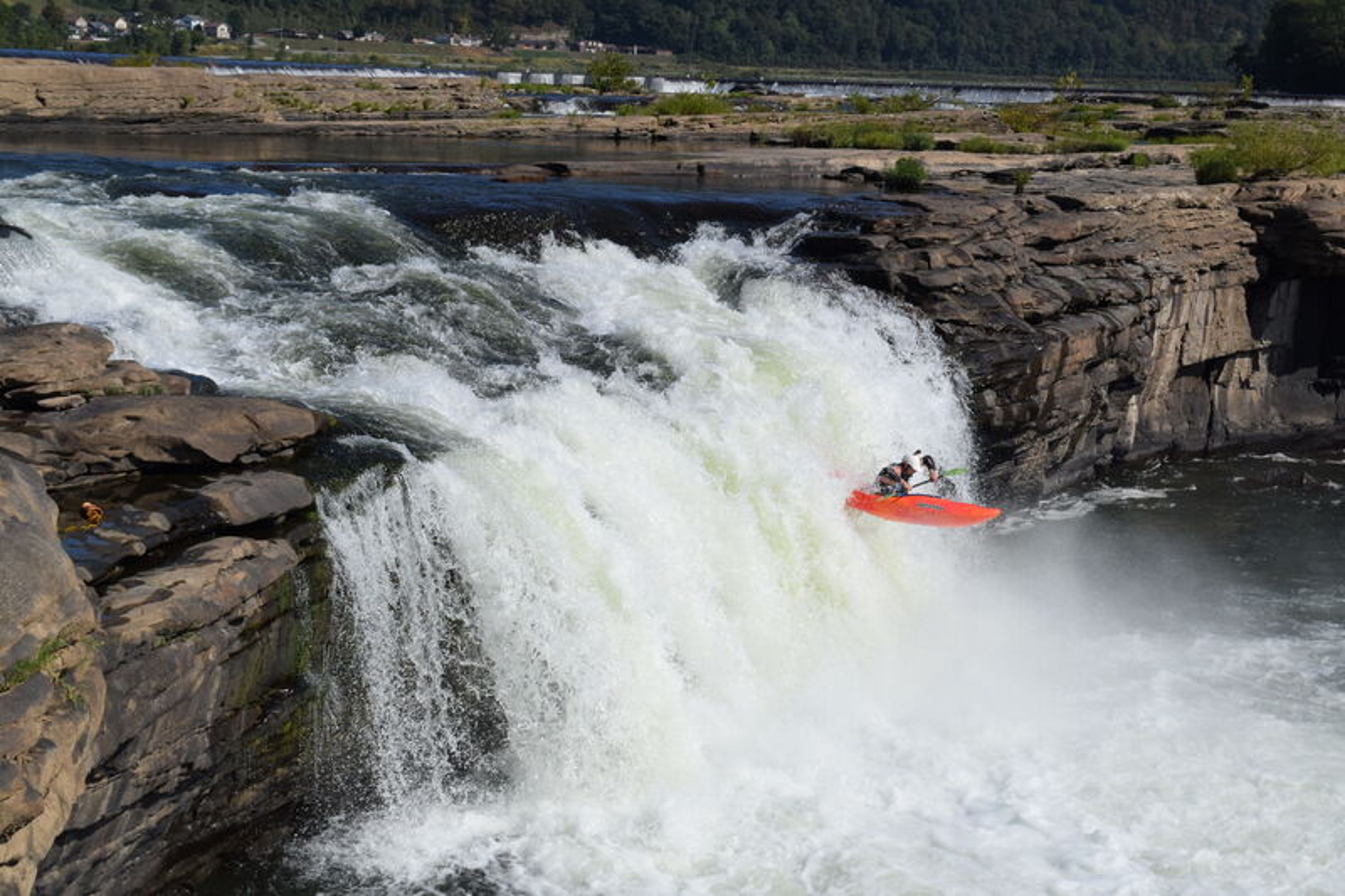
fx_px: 2241
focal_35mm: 60
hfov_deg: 33.4
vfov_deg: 22.6
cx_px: 672
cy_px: 448
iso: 500
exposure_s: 1/1000
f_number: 16
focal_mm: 40
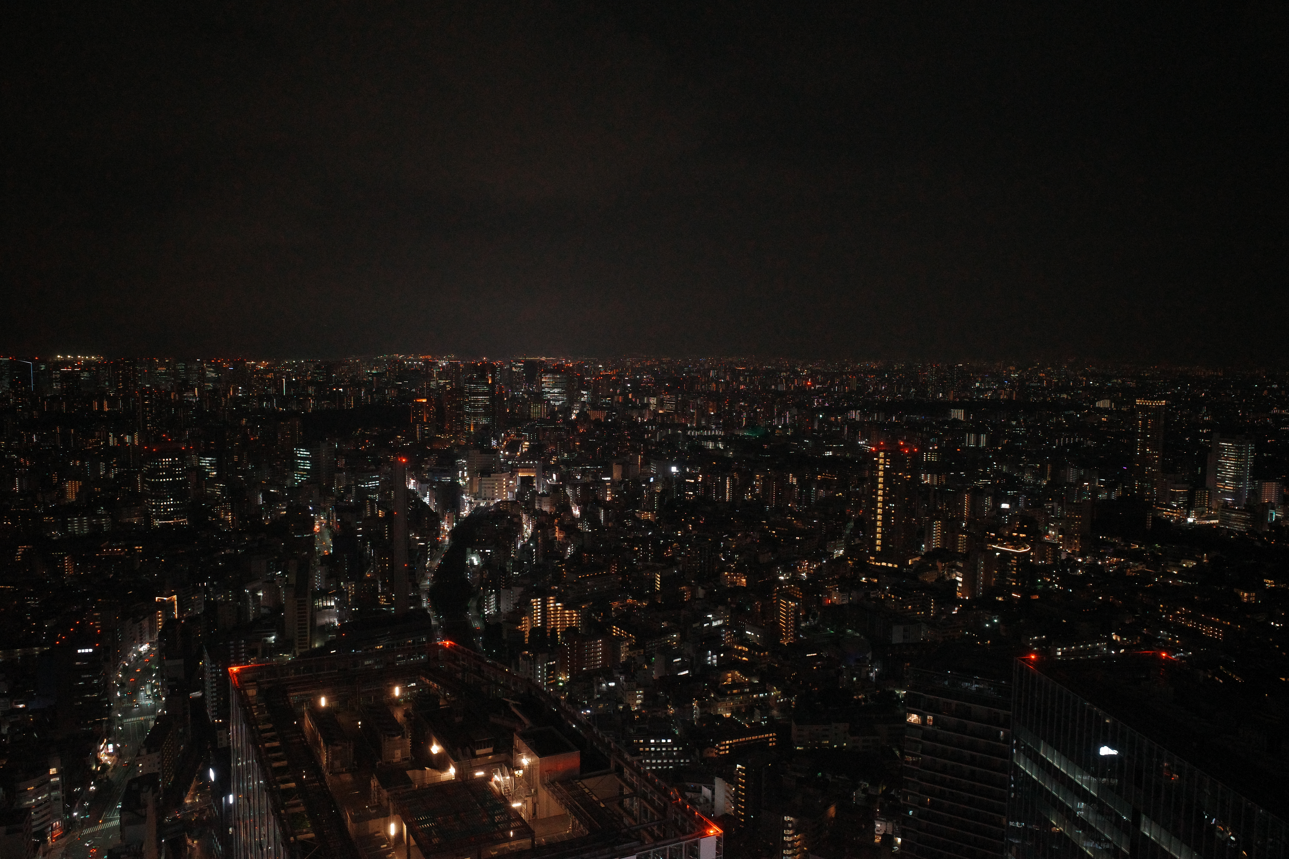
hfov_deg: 65.5
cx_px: 644
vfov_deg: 46.4
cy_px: 430
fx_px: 1002
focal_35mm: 28
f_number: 3.2
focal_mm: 18.3
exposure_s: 1/60
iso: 5000
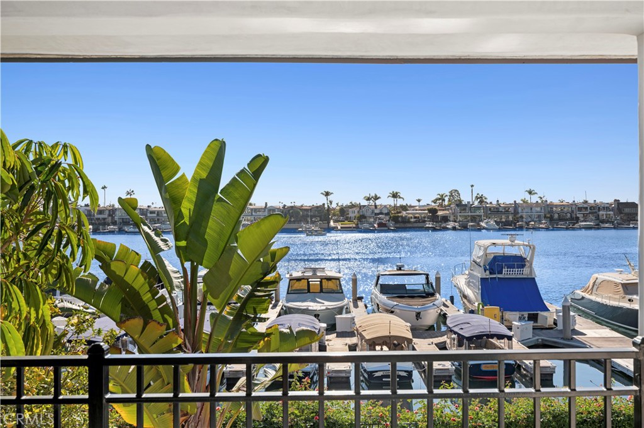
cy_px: 214
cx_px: 322
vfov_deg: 37.8
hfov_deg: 54.5
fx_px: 626
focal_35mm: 35
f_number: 9
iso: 80
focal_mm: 35
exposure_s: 1/100
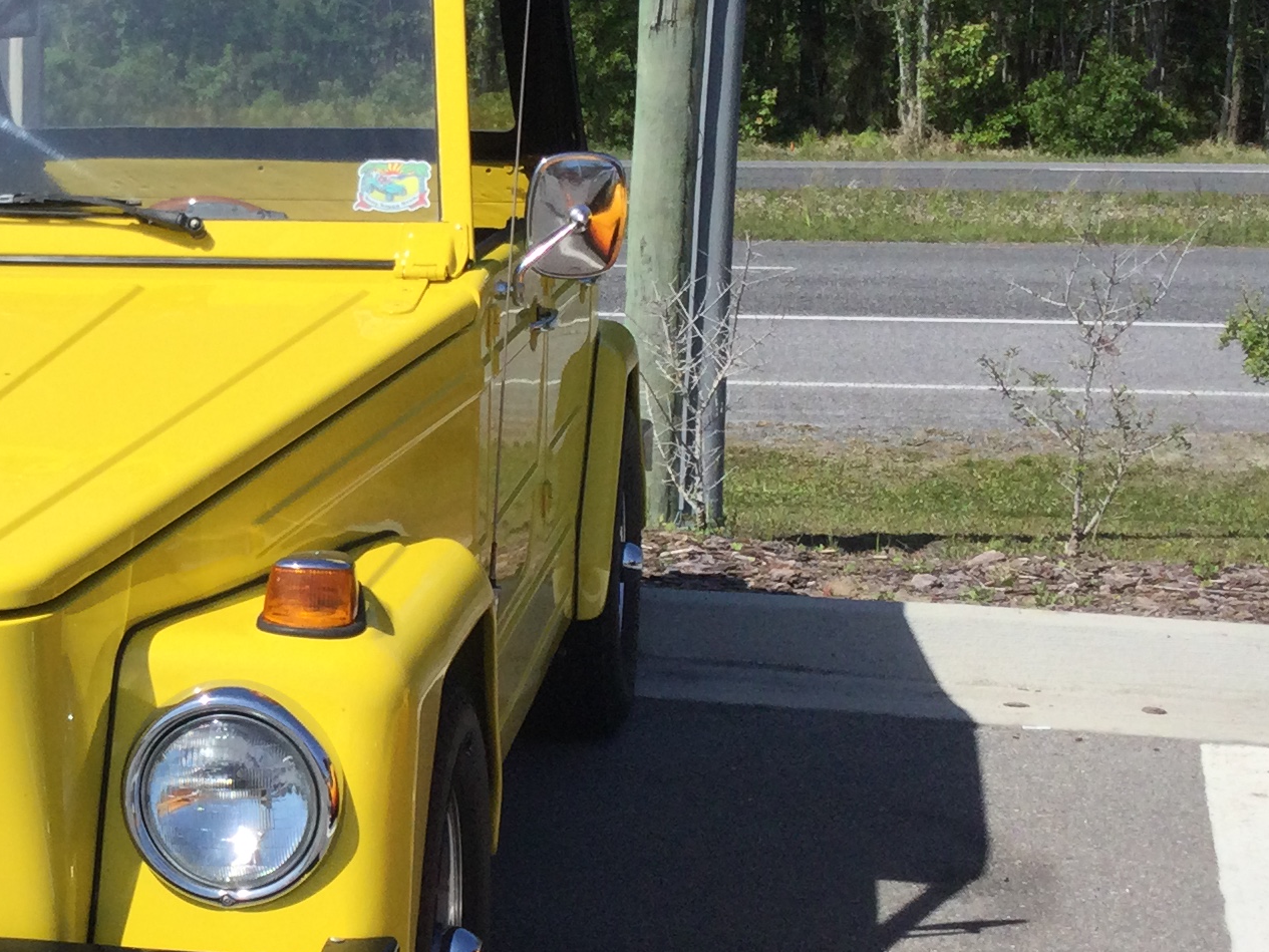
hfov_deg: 23.5
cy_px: 569
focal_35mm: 80
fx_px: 2933
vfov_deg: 18.4
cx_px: 20
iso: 25
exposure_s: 1/1894
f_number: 2.4
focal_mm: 3.3
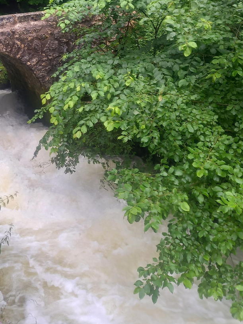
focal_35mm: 46
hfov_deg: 31.2
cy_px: 30
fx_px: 431
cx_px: 77
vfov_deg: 38.3
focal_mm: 4.6
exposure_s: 1/100
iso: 100
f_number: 2
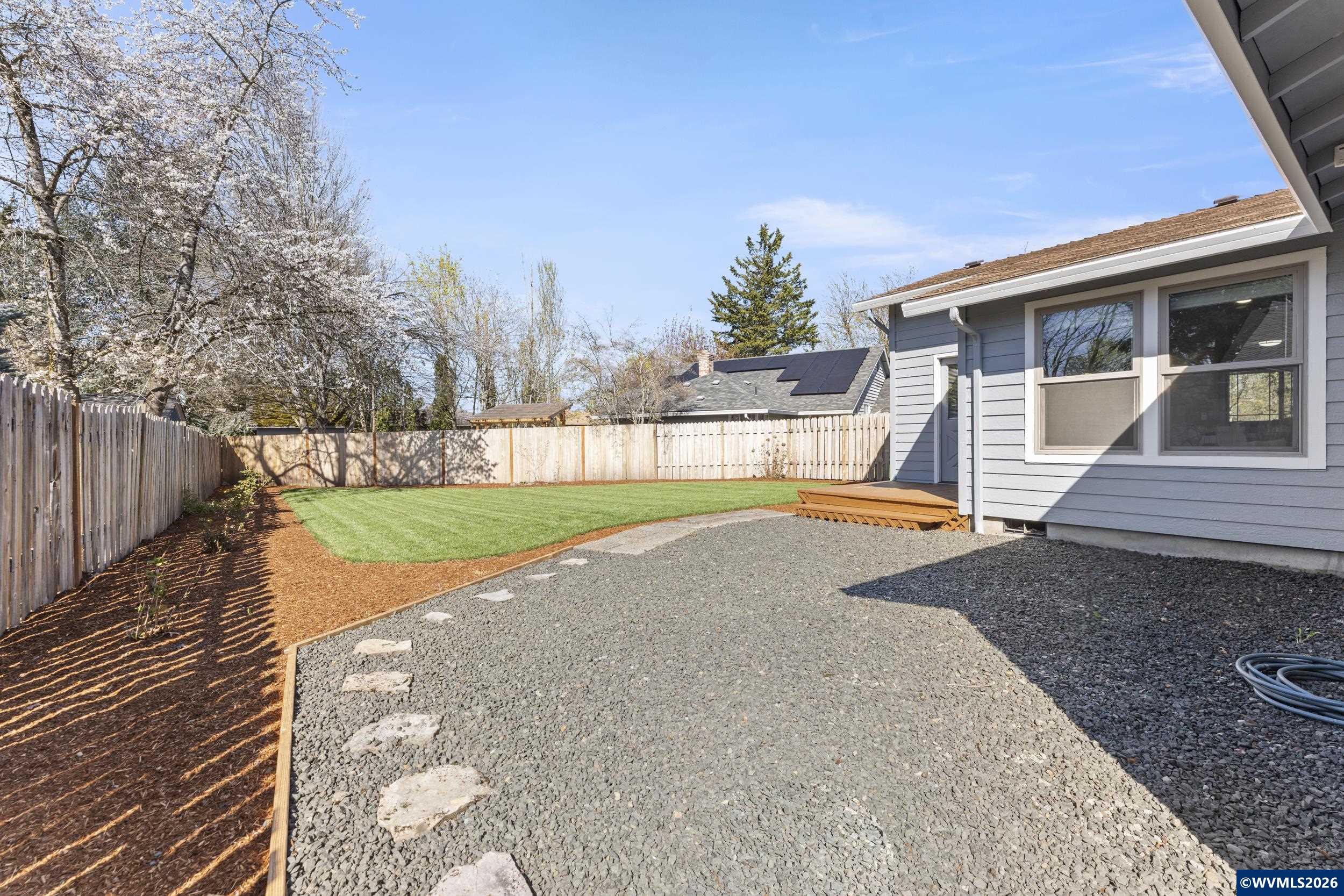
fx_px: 523
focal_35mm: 14
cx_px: 672
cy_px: 448
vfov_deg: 81.2
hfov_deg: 104.3
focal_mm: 14
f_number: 9
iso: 250
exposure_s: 1/100
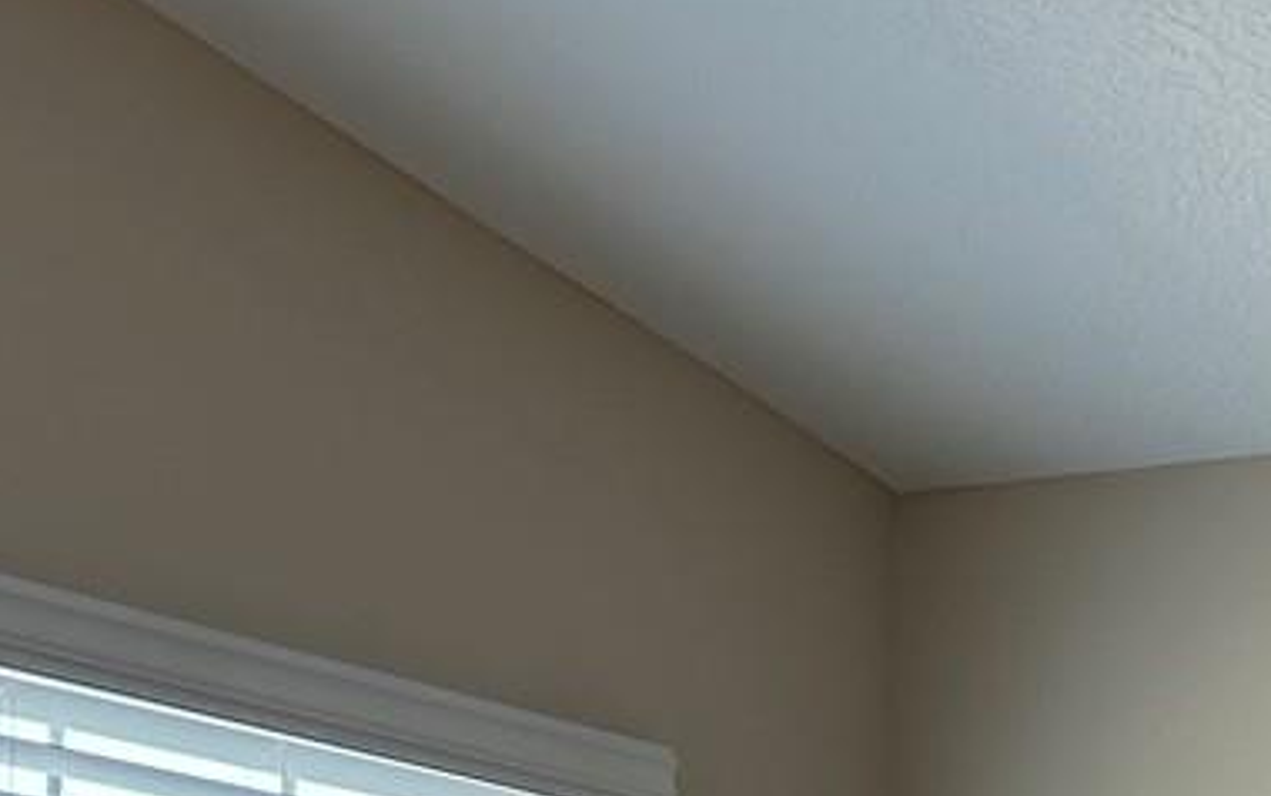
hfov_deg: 17.7
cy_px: 1485
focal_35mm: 116
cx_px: 1144
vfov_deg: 10.5
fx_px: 4020
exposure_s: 1/221
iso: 50
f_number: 1.5
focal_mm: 5.7
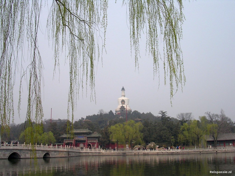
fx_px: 258
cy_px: 88
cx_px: 118
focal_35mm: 38
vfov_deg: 37.7
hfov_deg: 49.0
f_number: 5.6
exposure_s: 1/392
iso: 100
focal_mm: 5.8
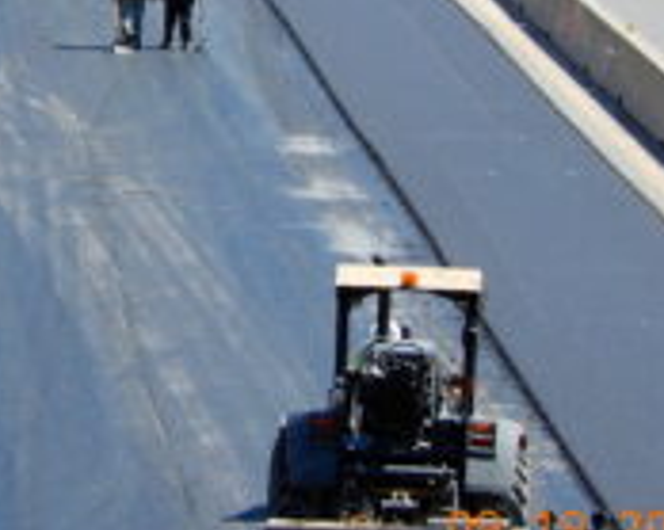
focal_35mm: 336
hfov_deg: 5.7
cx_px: 31
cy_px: 76
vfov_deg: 4.6
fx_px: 6599
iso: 80
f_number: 5.6
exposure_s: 1/400
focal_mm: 26.8
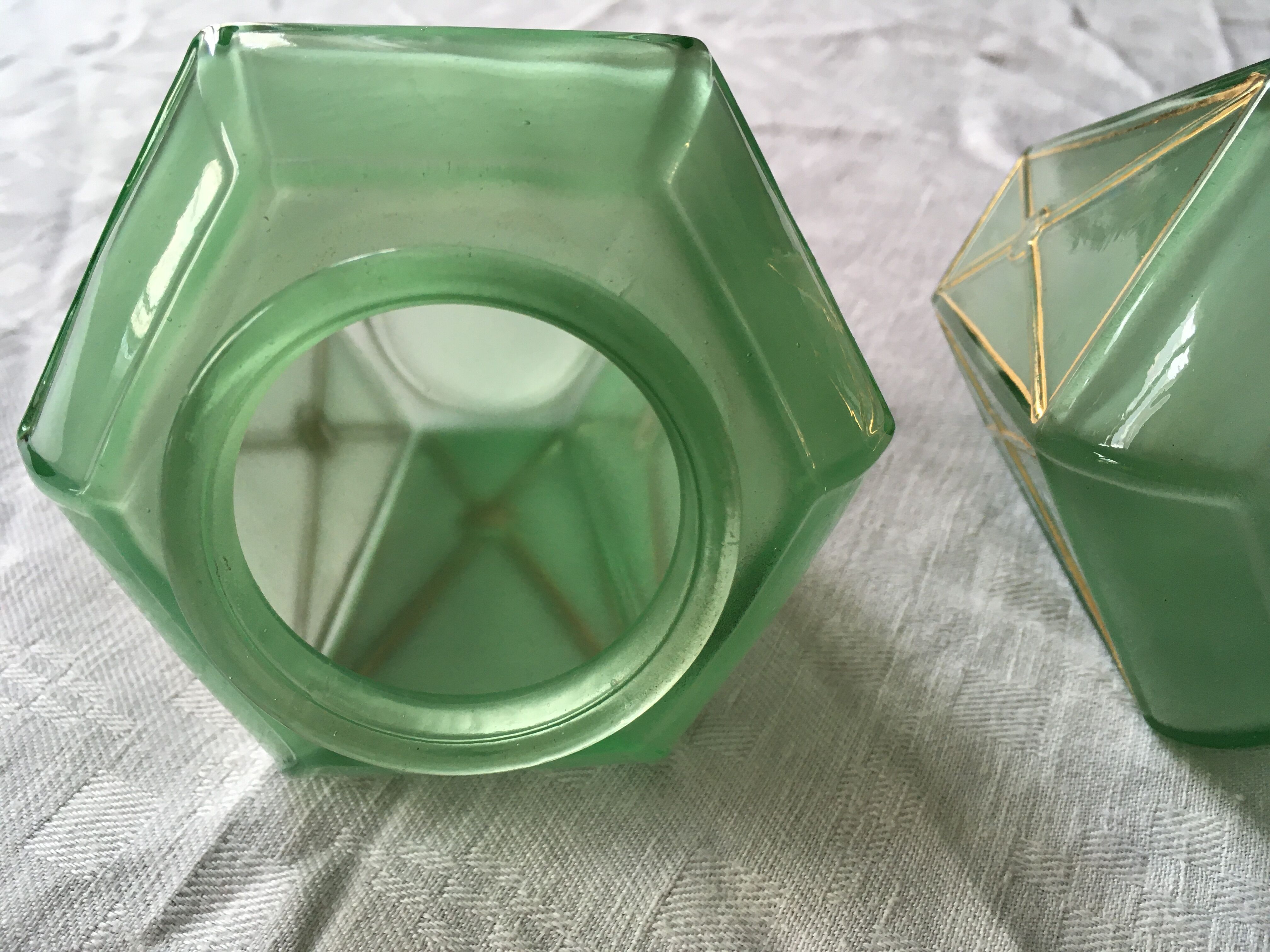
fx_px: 1064
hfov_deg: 61.7
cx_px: 635
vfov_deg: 48.2
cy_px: 476
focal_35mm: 29
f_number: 2.2
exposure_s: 1/33
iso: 32
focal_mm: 4.15
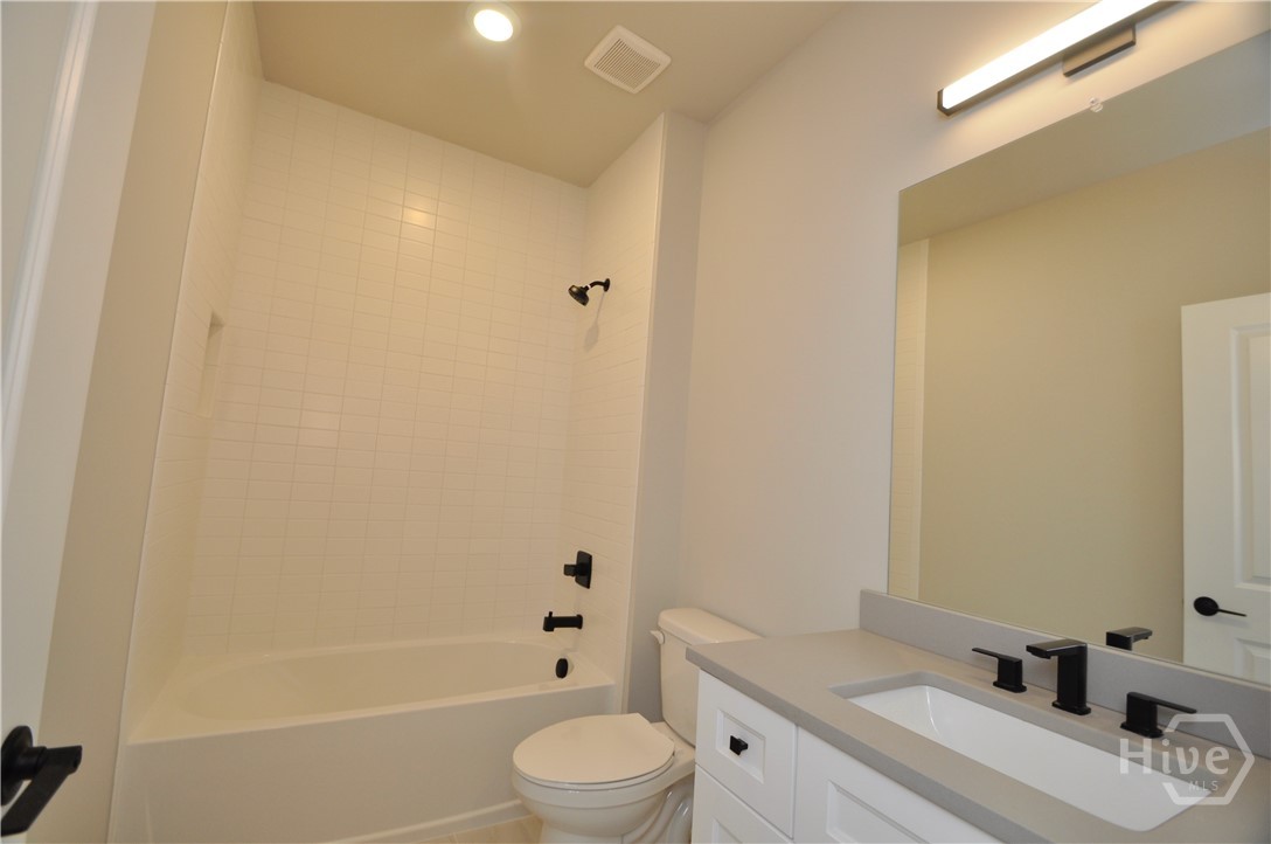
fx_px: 529
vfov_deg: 77.1
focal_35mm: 15
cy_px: 422
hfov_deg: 100.5
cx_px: 636
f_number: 4.5
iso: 400
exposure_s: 1/80
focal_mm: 10
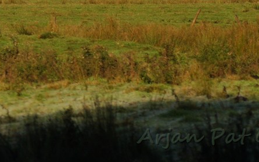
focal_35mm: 578
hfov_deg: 3.6
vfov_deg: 2.3
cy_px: -75
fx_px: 4084
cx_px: 1
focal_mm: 135
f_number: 4
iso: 200
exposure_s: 1/2500
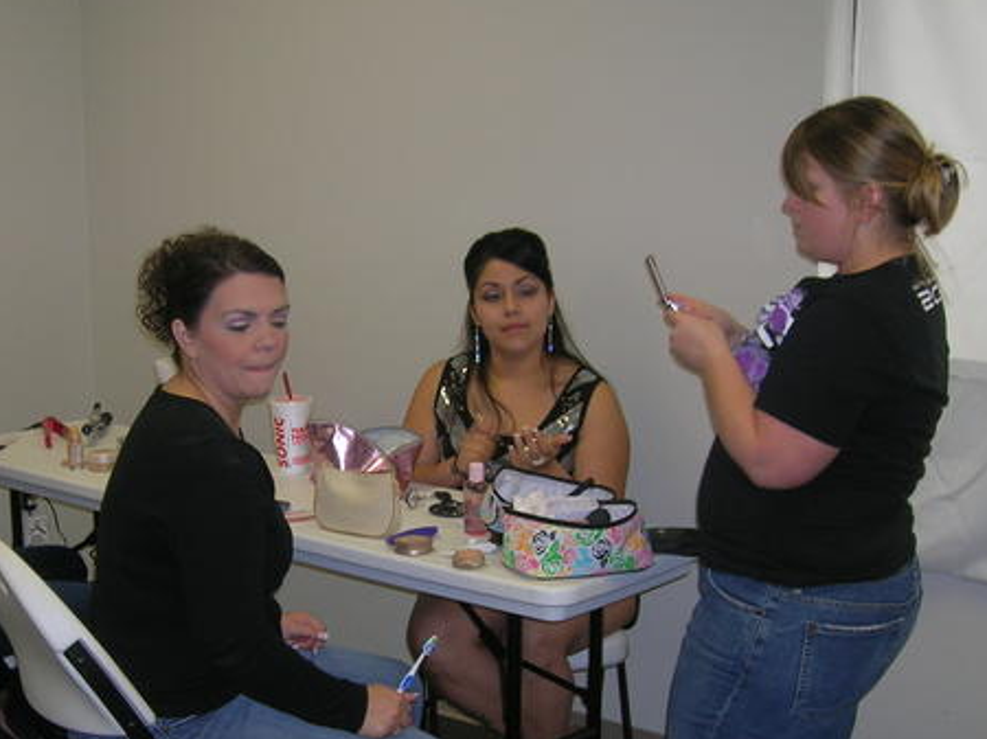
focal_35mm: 54
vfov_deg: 26.9
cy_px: 462
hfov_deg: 35.1
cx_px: 309
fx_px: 1539
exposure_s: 1/60.1
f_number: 3
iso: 50
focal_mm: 6.4
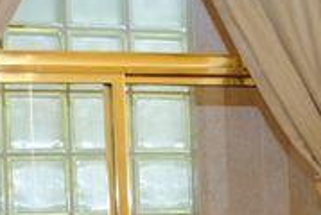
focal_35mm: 121
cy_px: 269
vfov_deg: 11.1
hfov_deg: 16.3
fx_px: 1081
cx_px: 378
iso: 200
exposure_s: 1/60
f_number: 4
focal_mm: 18
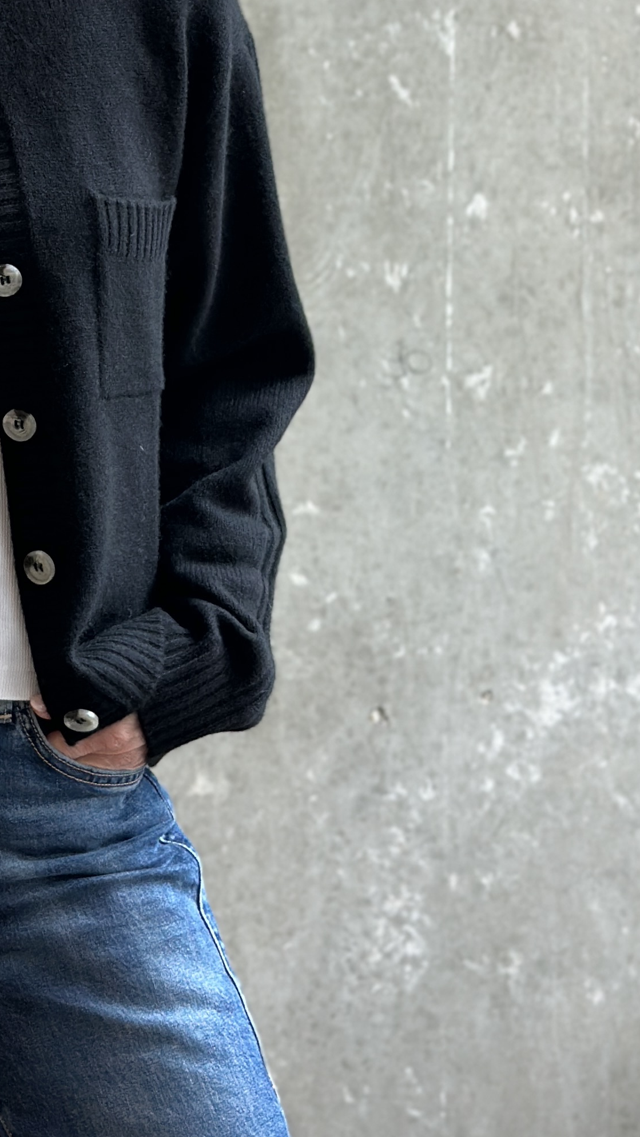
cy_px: 97
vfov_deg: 19.8
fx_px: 3198
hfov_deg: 11.2
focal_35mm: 106
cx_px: -136
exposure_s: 1/50
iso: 80
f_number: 1.78
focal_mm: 6.86
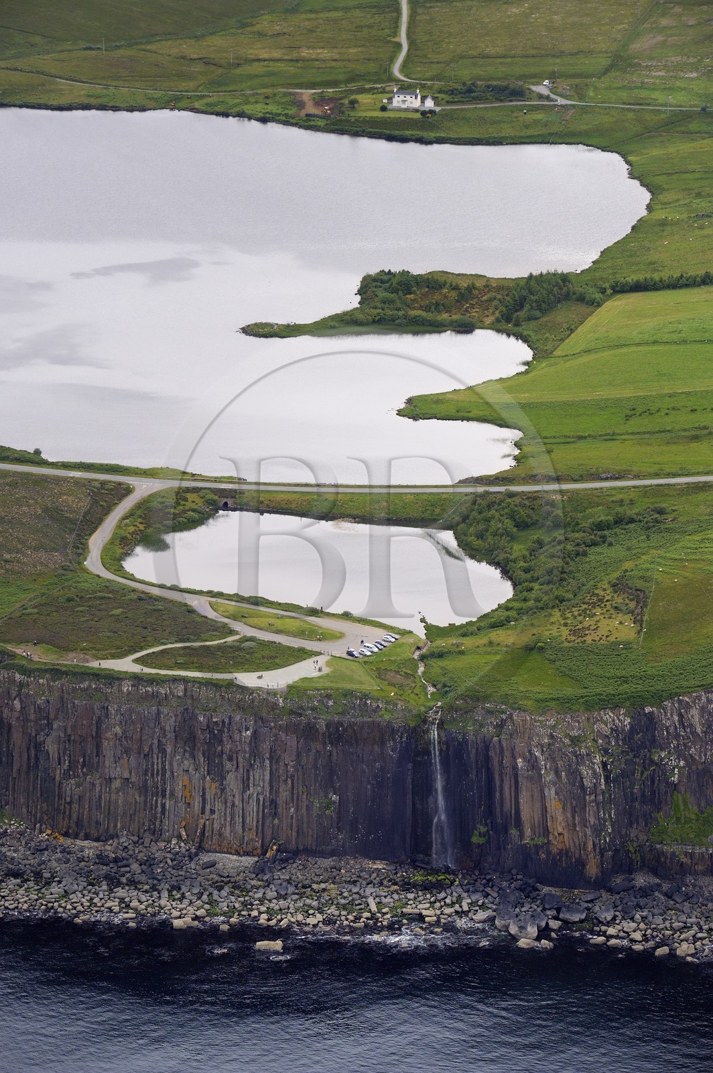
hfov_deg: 9.1
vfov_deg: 13.7
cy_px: 536
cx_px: 356
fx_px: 4464
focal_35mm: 150
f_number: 8
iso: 800
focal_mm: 150
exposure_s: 1/640
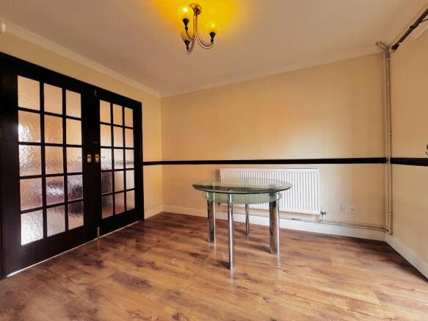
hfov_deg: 106.2
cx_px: 214
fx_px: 161
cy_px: 160
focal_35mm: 13
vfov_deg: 89.9
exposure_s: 1/100
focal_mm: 1.57
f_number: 1.8
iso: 125
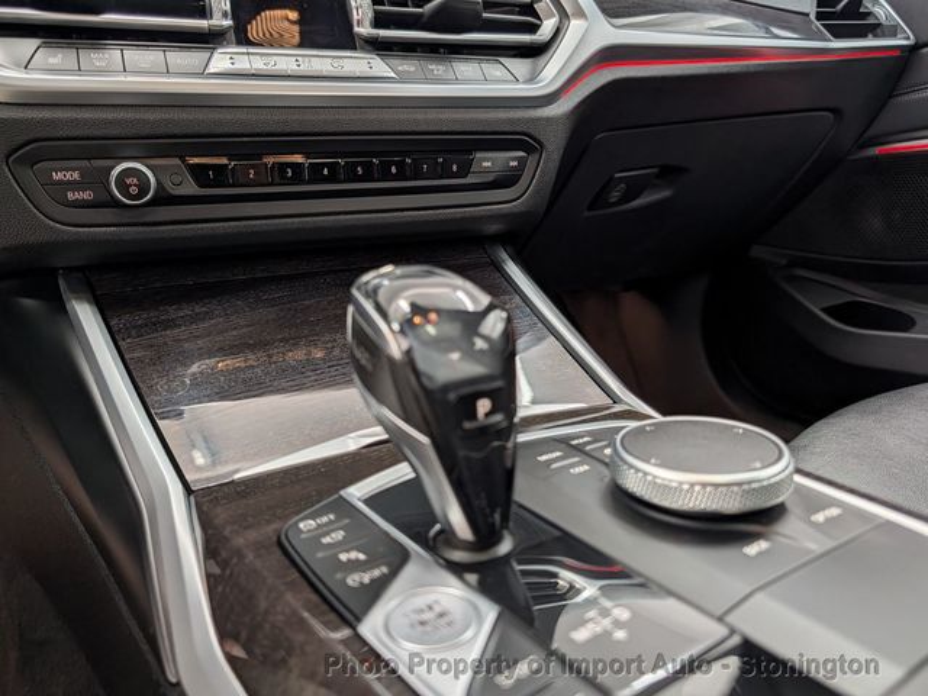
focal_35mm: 24
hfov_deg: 71.6
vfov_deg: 56.8
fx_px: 643
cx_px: 464
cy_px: 348
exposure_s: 1/60
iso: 21
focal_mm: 6.9
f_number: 1.68
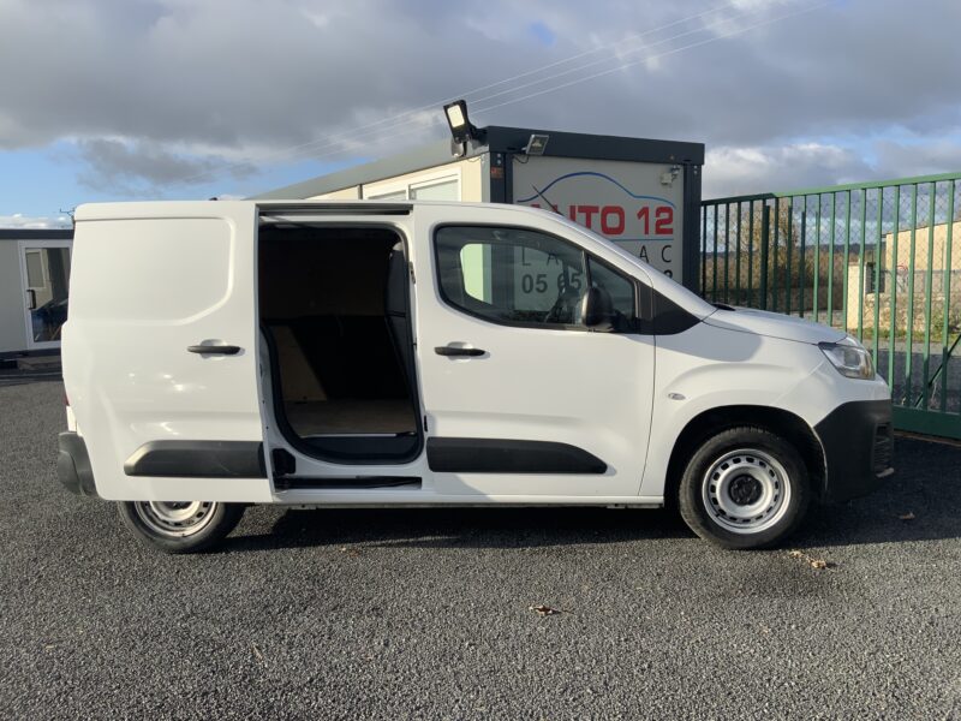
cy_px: 360
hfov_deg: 61.7
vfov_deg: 48.2
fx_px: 805
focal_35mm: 29
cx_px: 480
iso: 16
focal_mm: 3
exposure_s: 1/1626
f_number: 1.8
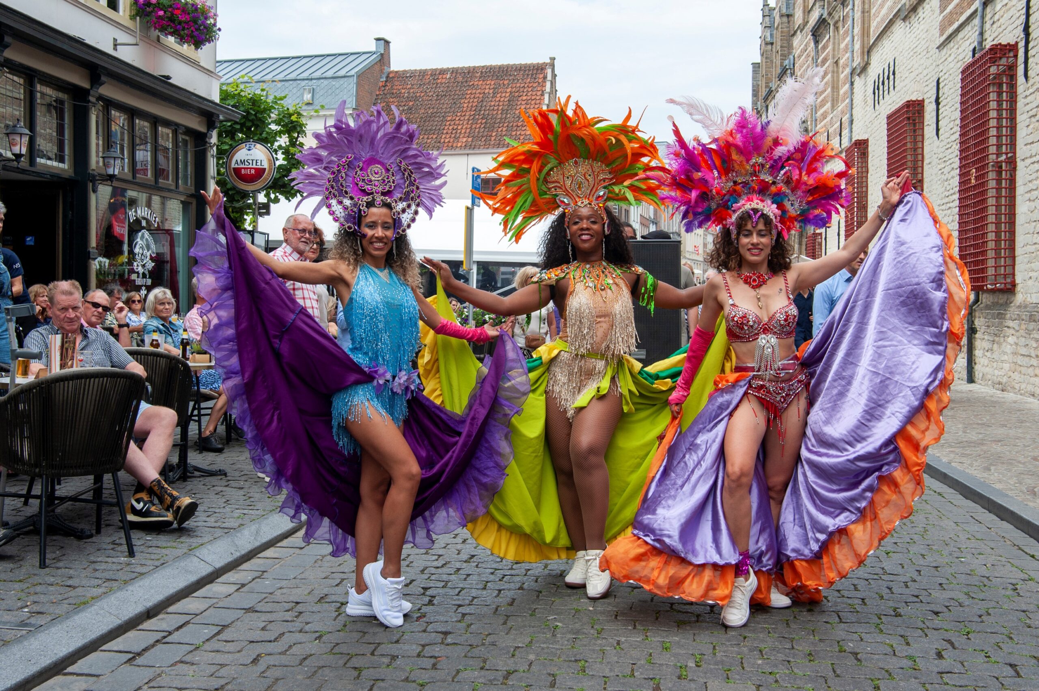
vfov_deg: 41.1
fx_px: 923
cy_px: 346
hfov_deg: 58.8
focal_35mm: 32
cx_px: 520
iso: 250
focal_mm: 32
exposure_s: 1/320
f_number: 9
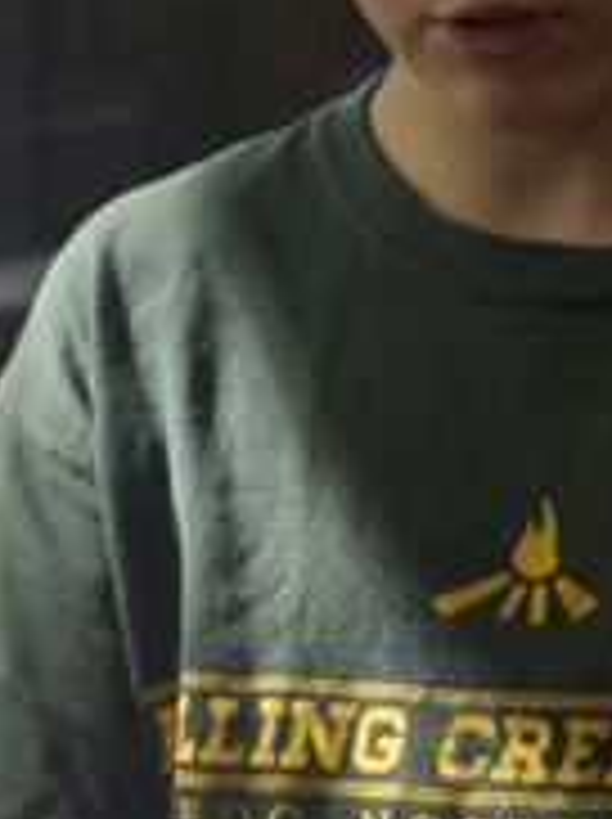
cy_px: 734
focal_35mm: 417
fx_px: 9853
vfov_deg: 4.8
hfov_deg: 3.6
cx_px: 248
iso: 1600
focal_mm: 70
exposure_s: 1/160
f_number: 5
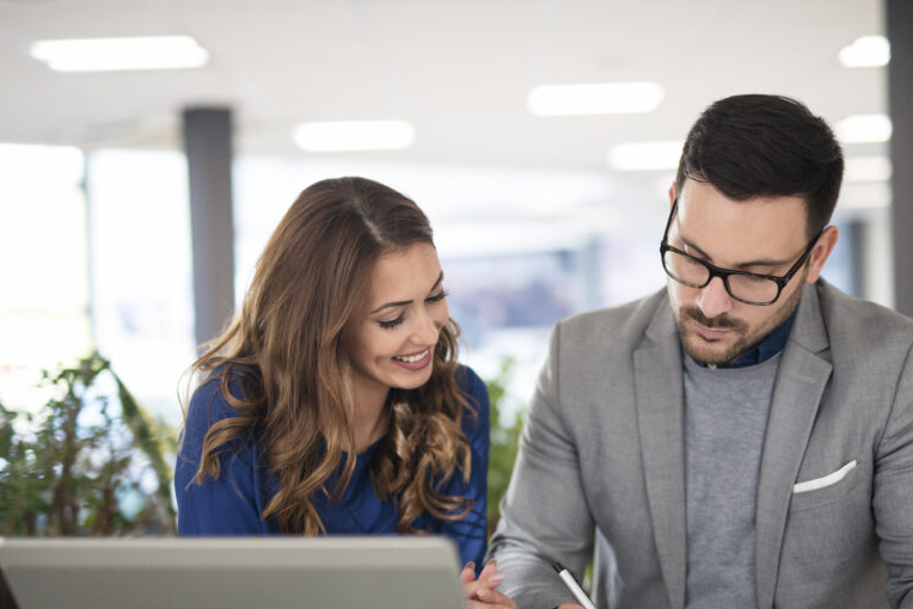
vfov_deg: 20.3
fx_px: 1700
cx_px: 495
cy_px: 398
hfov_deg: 30.1
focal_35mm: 67
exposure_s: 1/800
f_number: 1.6
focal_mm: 50
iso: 640
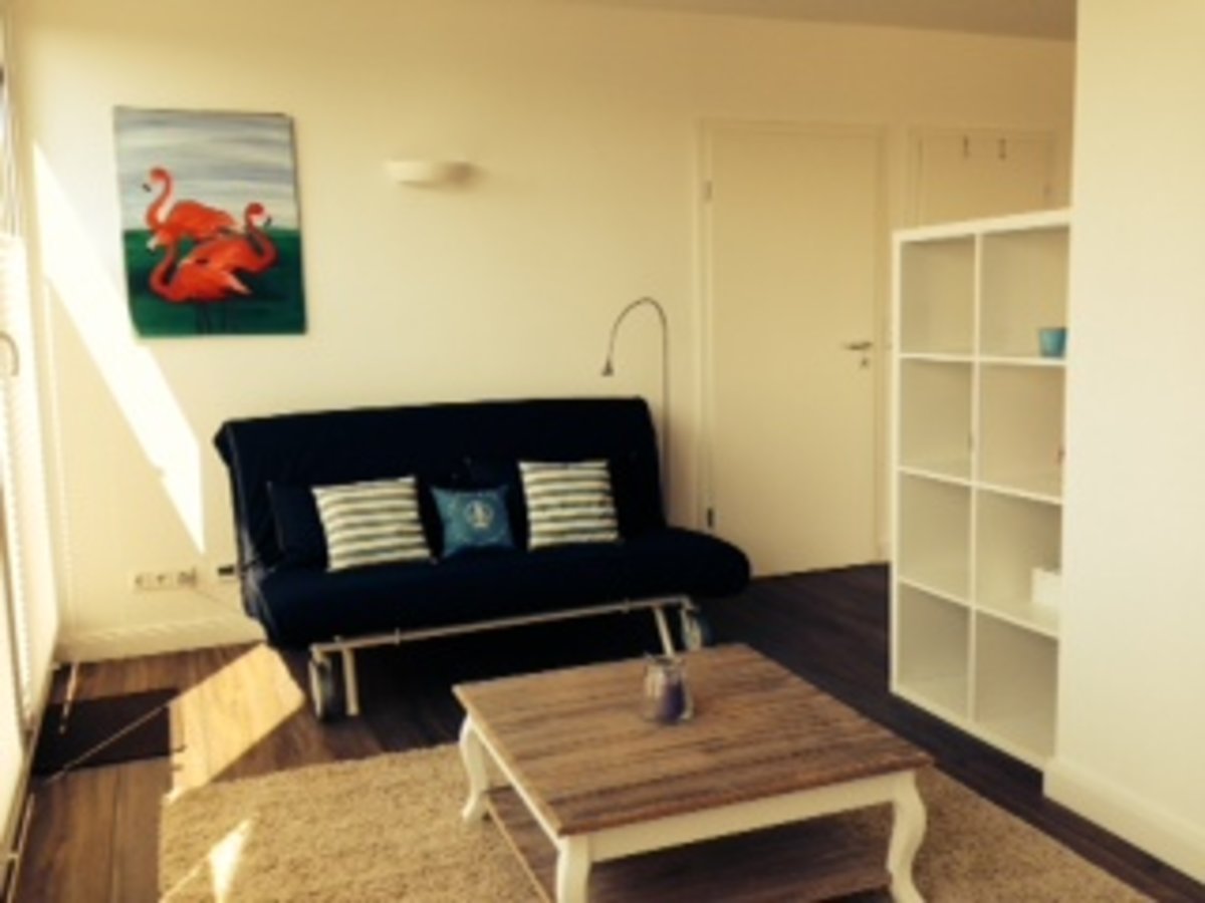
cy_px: 452
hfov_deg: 55.4
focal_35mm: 33
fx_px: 1149
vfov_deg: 42.9
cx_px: 602
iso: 50
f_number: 2.4
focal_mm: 4.12
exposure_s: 1/218
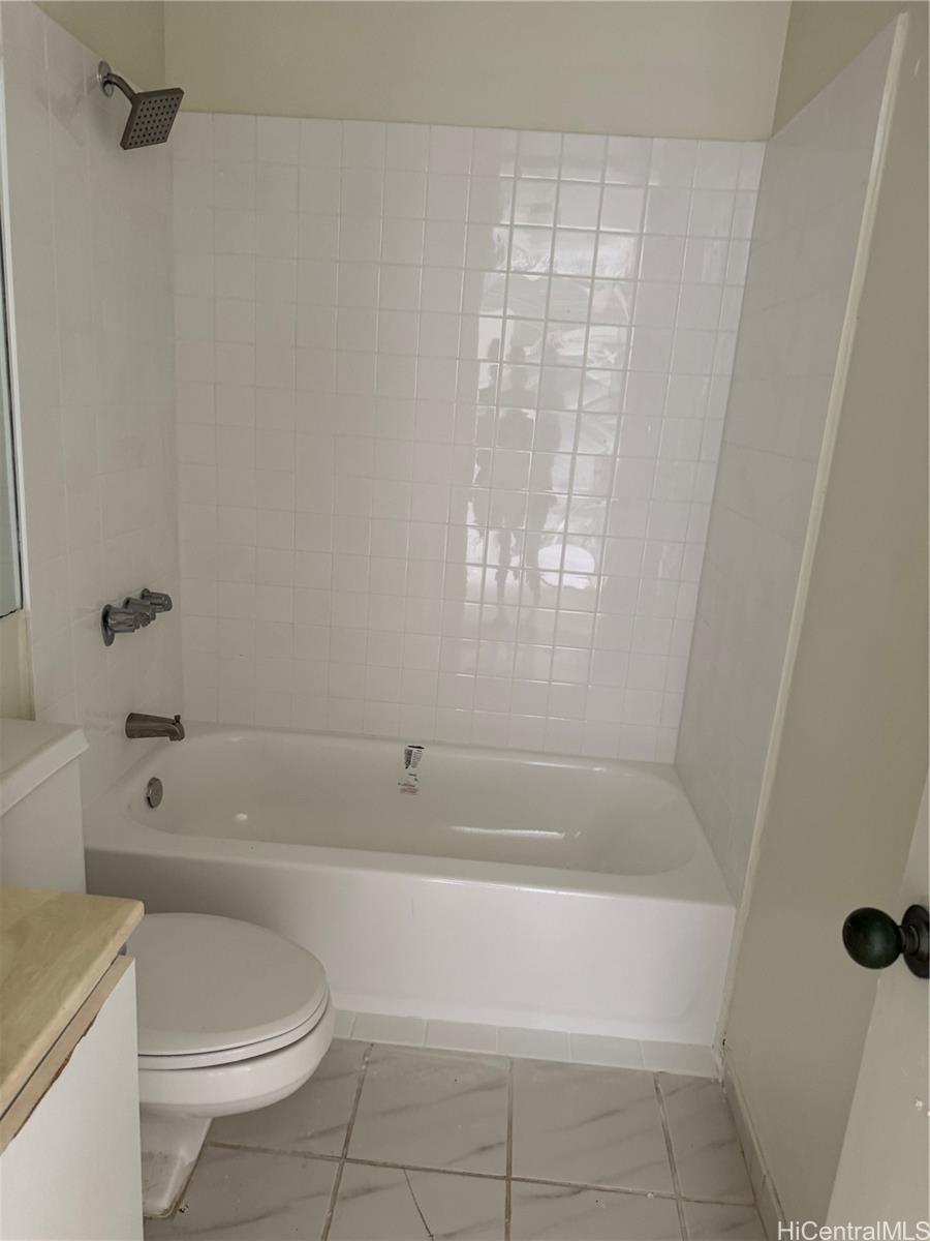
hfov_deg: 56.8
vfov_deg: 71.6
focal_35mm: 24
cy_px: 620
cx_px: 465
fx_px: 860
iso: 250
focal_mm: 6.76
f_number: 1.78
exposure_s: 1/60
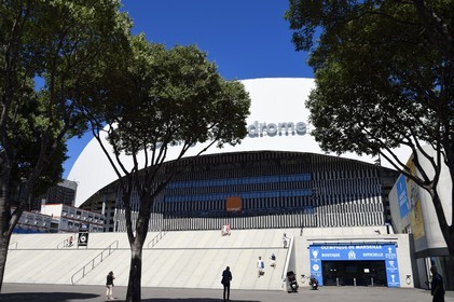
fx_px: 378
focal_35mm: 30
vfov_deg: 43.5
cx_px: 227
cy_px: 151
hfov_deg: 62.0
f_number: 11
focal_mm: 30
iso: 400
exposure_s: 1/640
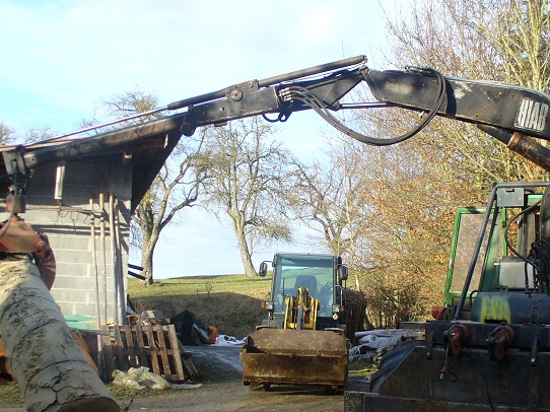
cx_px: 335
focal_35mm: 62
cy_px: 241
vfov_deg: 23.6
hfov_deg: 31.1
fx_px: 985
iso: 64
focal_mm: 7
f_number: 2.9
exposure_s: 1/250
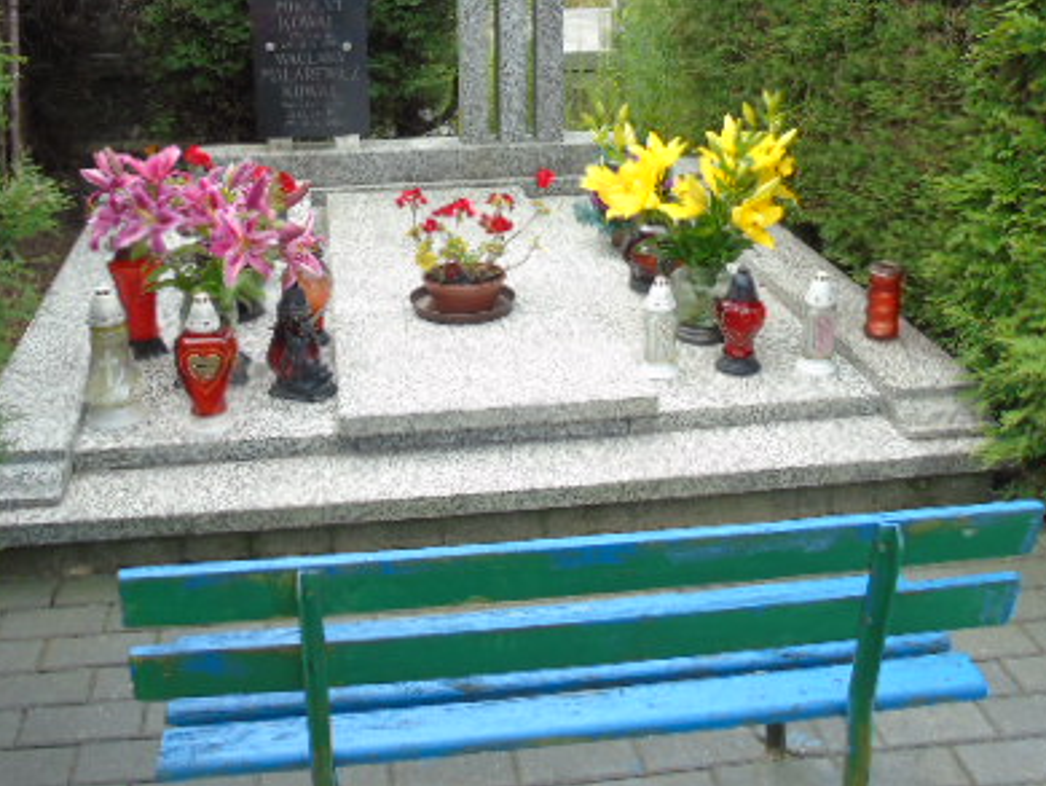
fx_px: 1240
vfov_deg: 34.4
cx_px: 507
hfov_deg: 45.7
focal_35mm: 41
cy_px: 188
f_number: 3.4
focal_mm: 4.4
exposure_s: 1/200
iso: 80
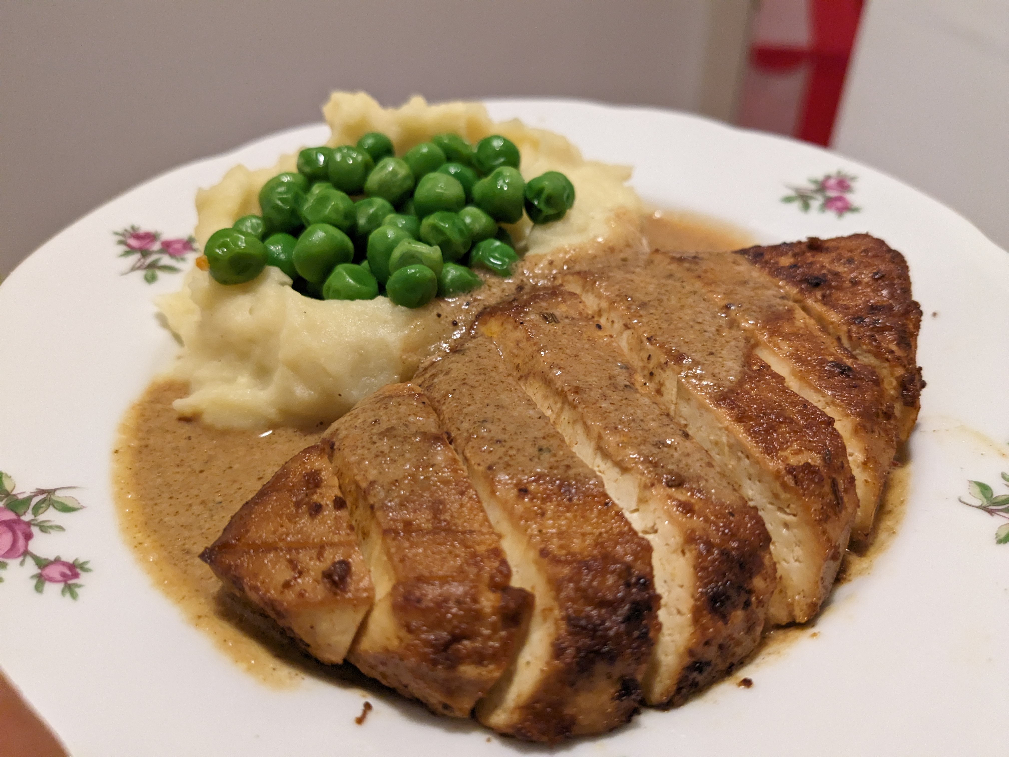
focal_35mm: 27
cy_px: 378
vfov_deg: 51.4
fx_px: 787
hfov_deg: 65.3
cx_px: 504
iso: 872
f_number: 1.73
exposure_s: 1/99.9
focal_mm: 4.38
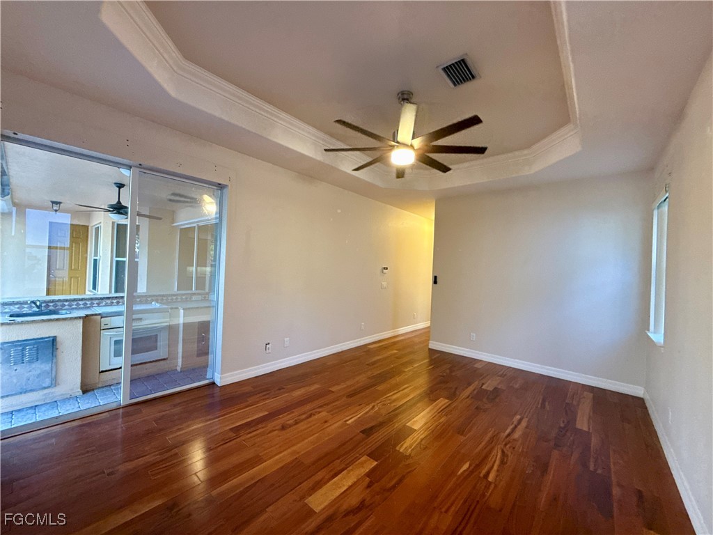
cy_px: 268
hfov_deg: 102.1
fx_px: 288
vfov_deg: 85.7
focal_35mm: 14
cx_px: 356
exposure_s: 1/60
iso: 400
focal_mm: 2.22
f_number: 2.2
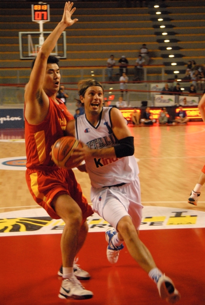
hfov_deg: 15.8
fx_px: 741
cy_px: 152
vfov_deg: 23.4
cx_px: 102
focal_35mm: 87
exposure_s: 1/160
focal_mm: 58
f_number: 5
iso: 1600
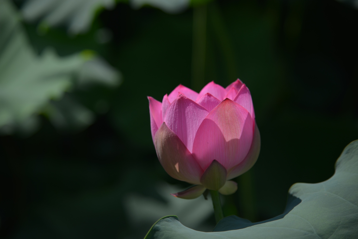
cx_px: 179
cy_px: 120
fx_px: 1194
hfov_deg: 17.1
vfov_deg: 11.4
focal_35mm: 120
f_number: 4
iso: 100
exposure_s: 1/500
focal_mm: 120
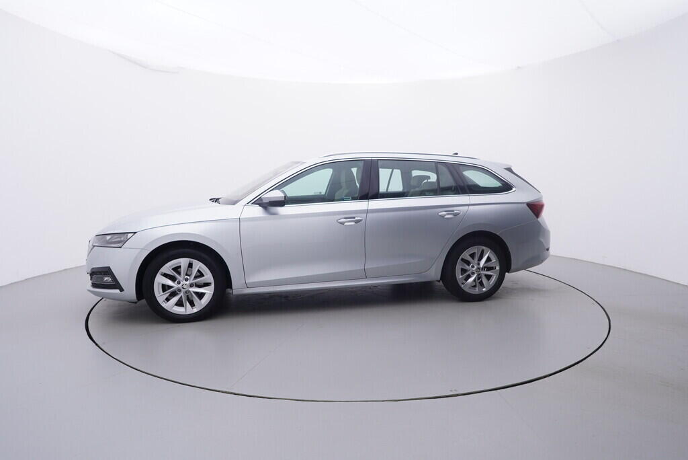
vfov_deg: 56.2
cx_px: 344
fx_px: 430
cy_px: 230
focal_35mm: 22
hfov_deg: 77.3
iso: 200
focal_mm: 15
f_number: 5
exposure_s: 1/80
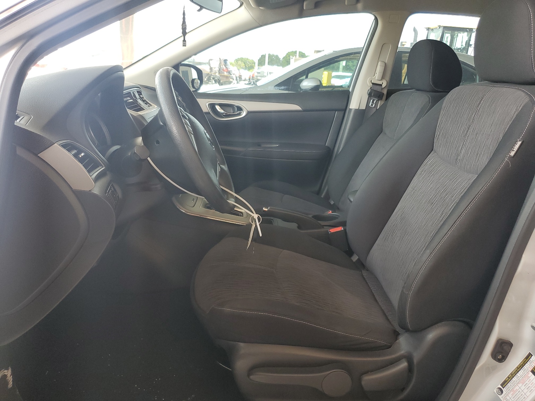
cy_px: 200
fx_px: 402
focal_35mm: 26
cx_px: 268
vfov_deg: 53.1
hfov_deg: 67.3
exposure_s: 1/120
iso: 69
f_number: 1.5
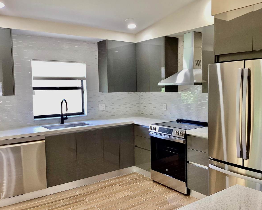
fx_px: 256
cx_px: 137
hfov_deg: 54.2
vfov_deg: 44.5
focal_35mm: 33
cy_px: 104
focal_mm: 3.3
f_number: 2.4
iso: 64
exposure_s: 1/60
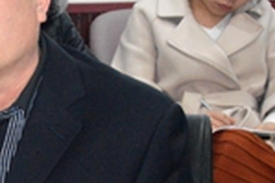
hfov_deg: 7.4
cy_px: 152
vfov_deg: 5.0
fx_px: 2111
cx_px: 30
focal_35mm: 277
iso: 2200
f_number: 5.6
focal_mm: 55
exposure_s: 1/60
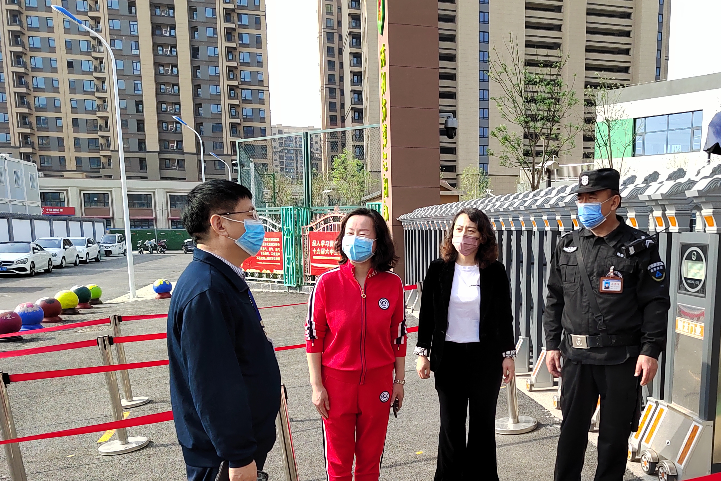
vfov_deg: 37.2
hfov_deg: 53.0
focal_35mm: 35
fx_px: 701
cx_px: 499
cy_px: 346
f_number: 1.9
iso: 406
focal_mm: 5.52
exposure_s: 1/1248
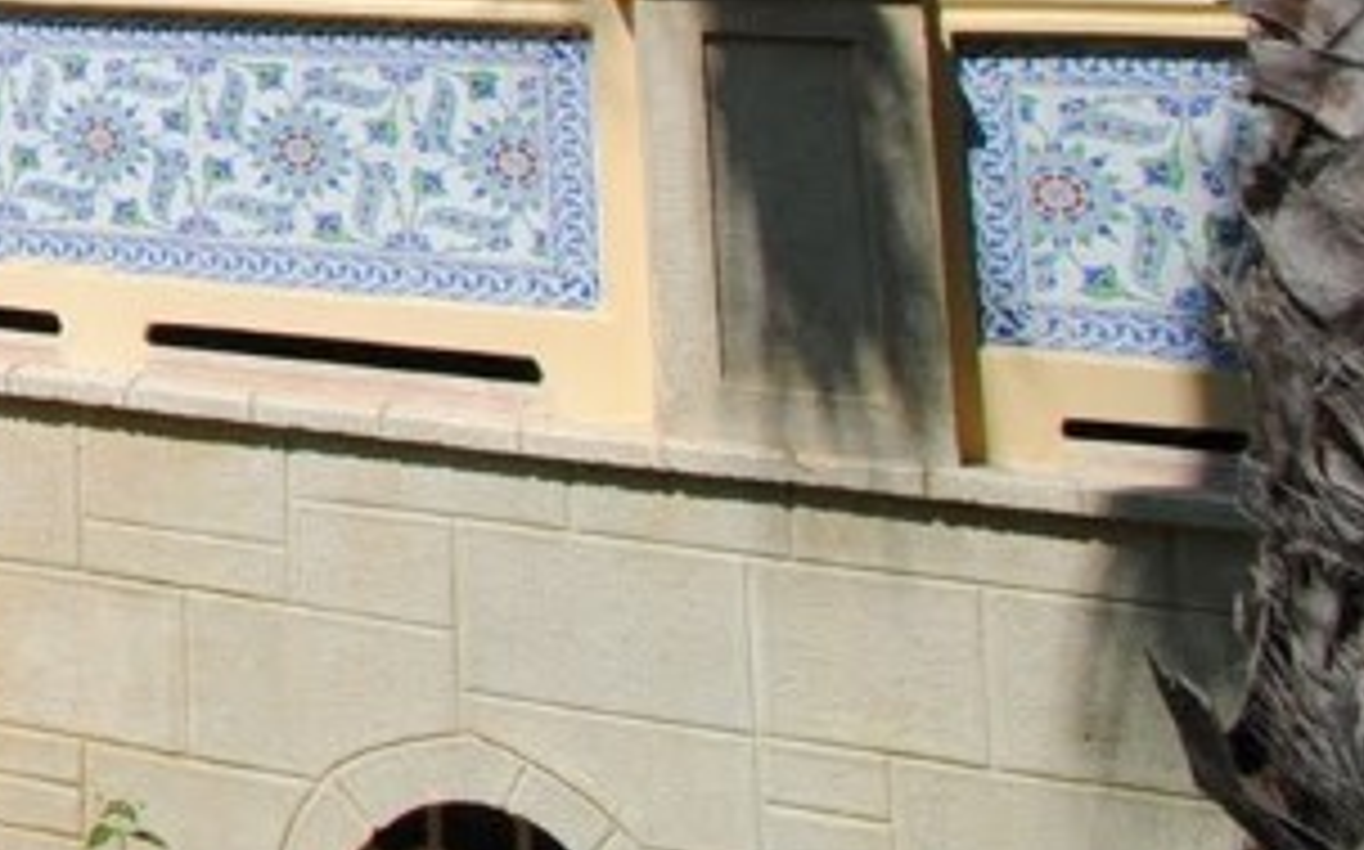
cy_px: -310
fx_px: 2155
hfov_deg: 24.0
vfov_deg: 20.1
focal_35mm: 58
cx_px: -871
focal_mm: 10
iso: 100
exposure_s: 1/320
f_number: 9
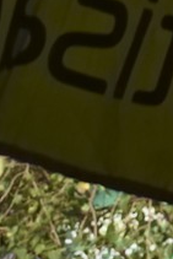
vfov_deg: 5.8
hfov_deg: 4.1
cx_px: -458
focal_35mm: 318
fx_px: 2288
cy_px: 899
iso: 200
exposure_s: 1/320
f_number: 8
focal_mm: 42
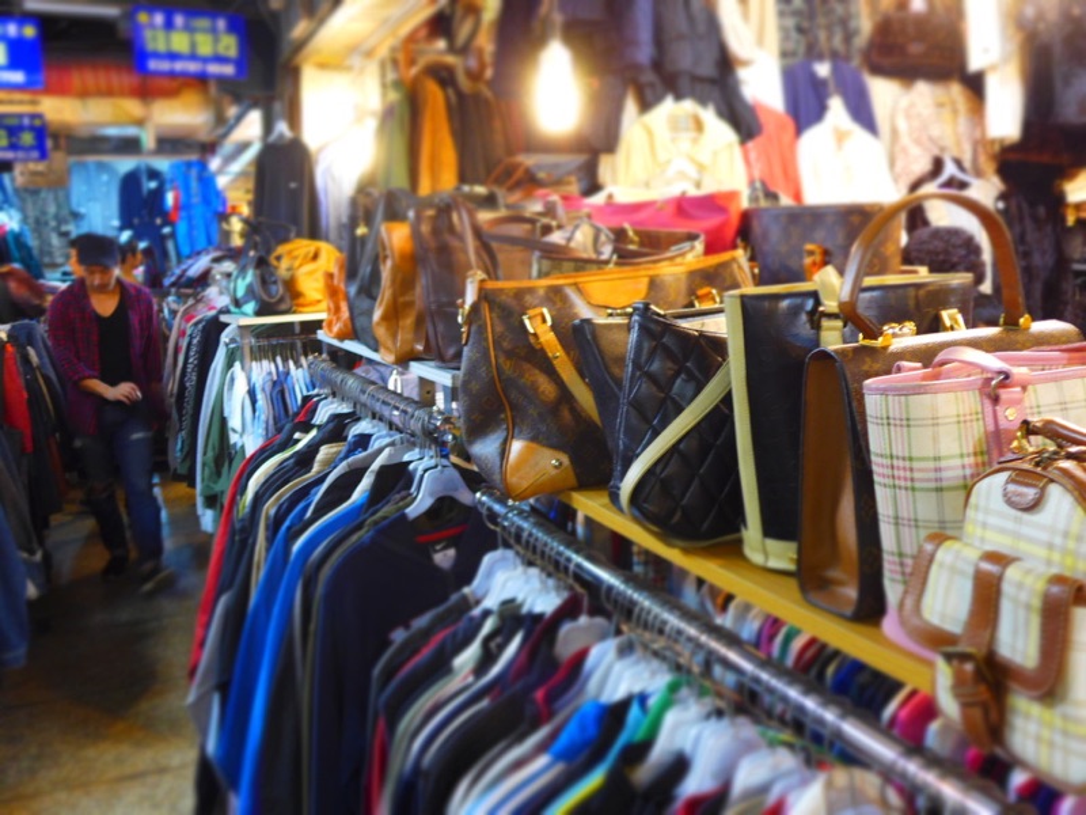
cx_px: 543
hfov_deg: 52.6
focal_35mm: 35
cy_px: 408
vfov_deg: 40.7
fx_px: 1098
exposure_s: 1/25
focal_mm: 7.5
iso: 400
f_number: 2.4
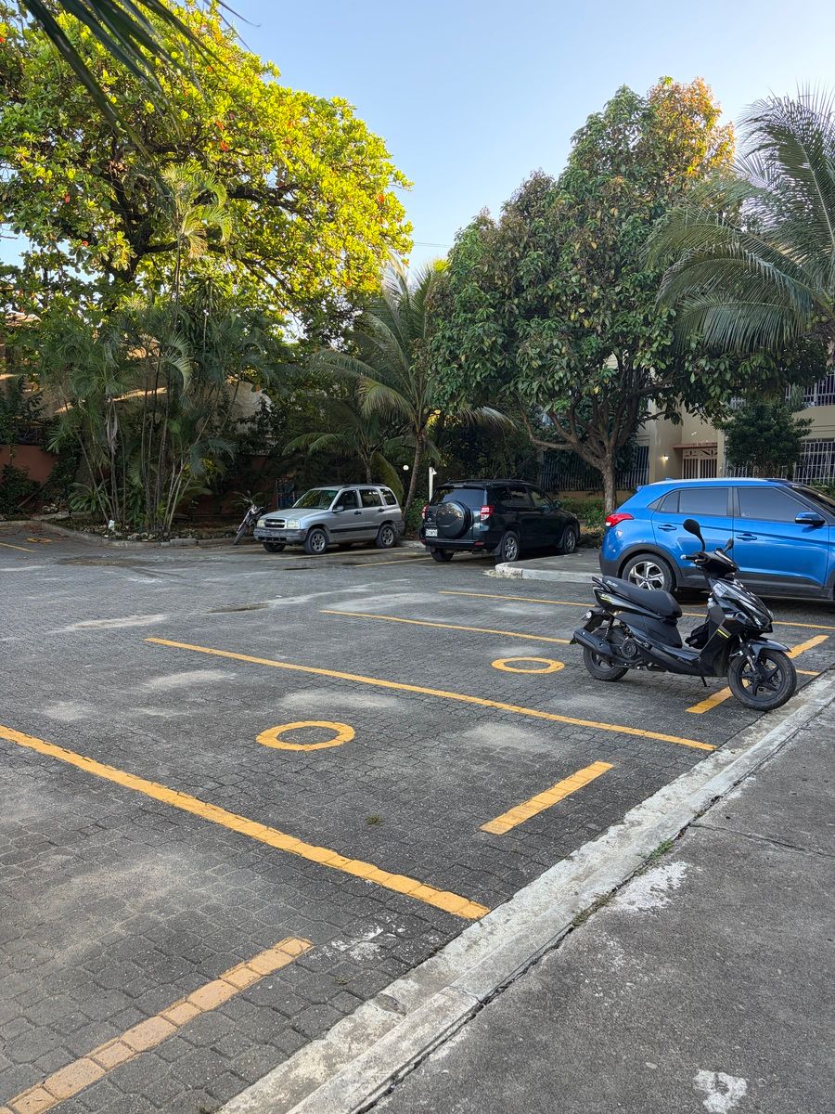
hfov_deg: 53.1
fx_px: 836
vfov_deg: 67.3
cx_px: 418
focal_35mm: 26
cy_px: 557
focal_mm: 5.96
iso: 64
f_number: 1.6
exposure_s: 1/203
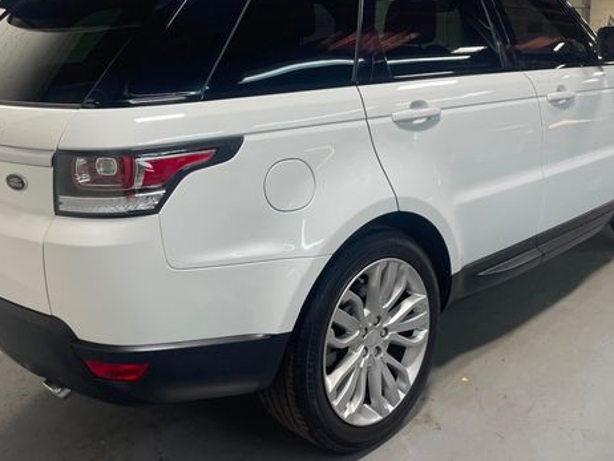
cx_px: 294
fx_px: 639
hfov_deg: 51.3
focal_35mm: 36
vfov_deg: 39.3
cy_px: 163
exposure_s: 1/120
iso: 50
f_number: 1.6
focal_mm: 4.2
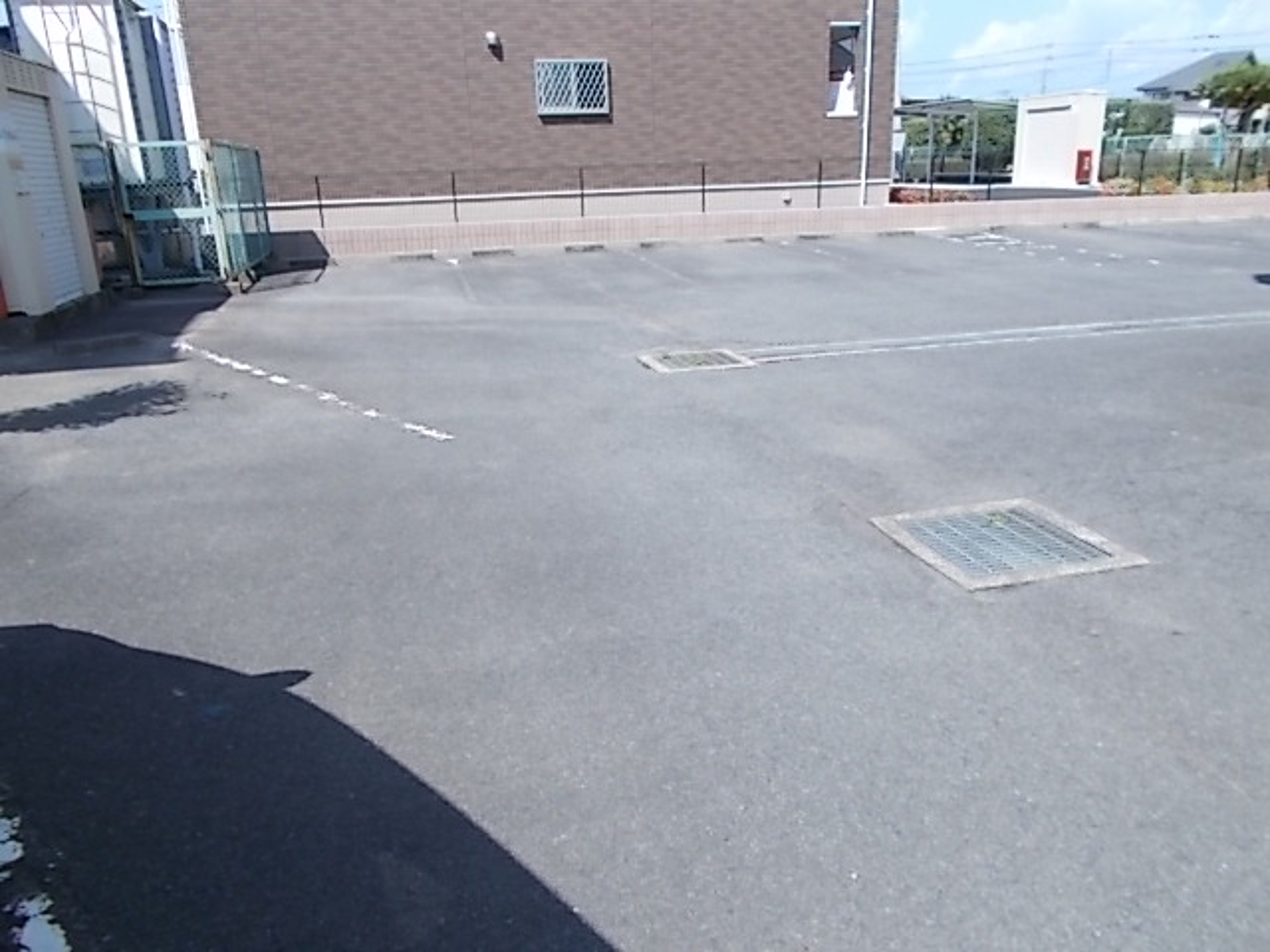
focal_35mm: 26
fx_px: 954
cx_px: 635
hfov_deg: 67.3
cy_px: 476
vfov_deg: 53.1
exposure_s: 1/500
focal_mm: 4.6
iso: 80
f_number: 3.2
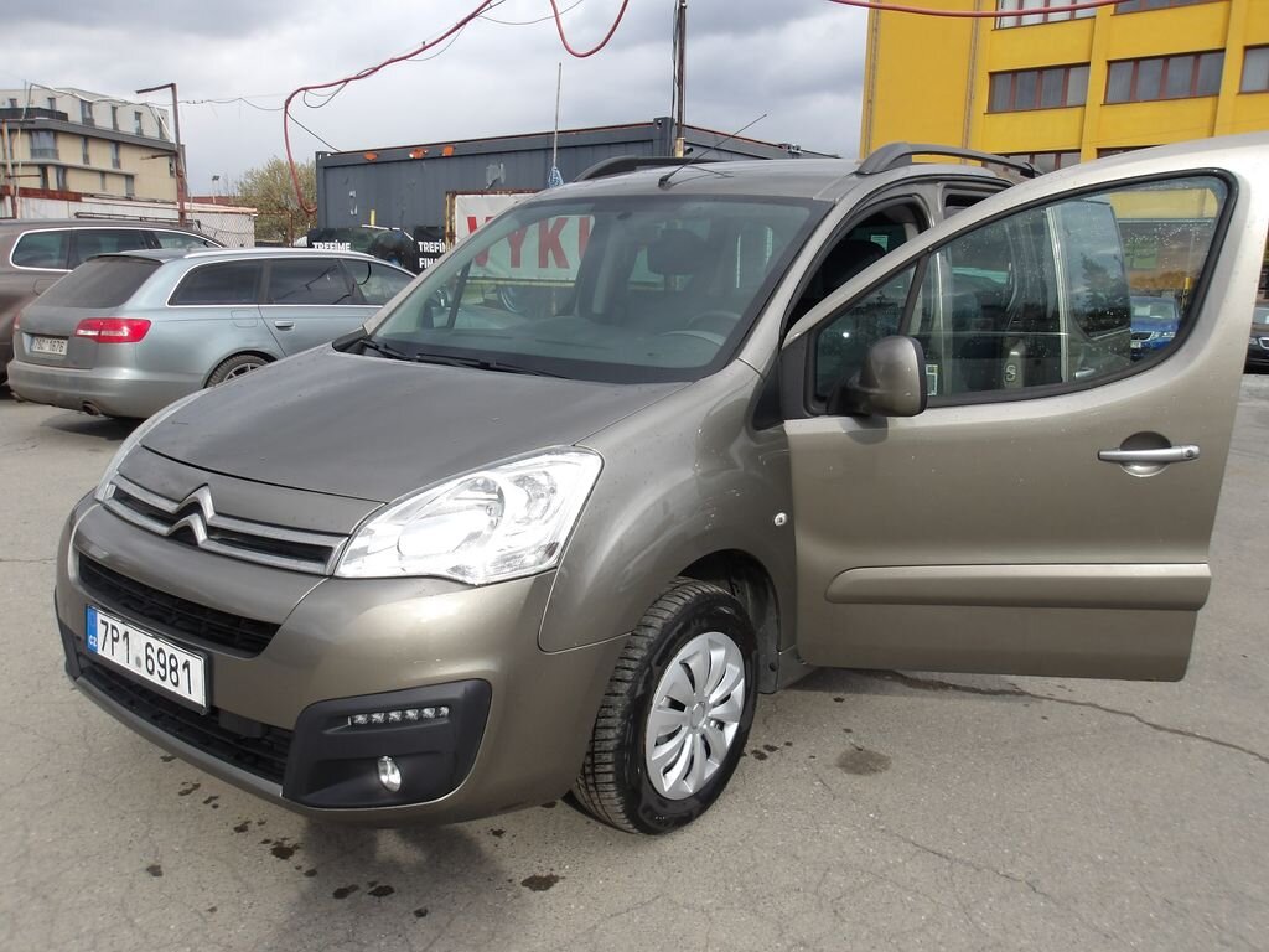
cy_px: 476
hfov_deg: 65.3
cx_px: 634
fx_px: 990
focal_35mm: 27
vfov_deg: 51.4
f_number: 3
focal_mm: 4.9
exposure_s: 1/581
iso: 100
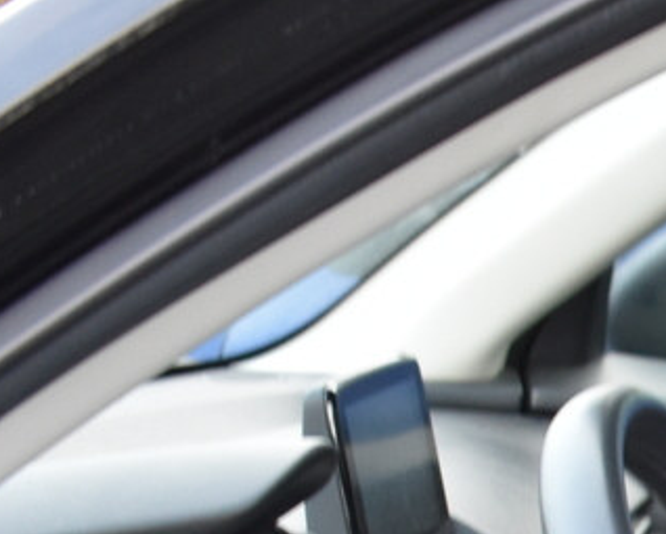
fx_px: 2545
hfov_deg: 13.5
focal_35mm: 129
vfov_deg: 11.2
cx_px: 1164
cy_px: 944
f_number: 3.5
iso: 1000
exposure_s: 1/60
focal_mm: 18
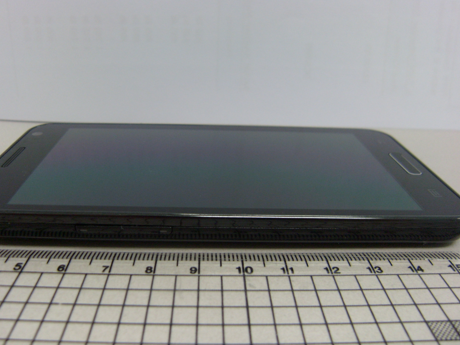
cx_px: 214
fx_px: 425
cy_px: 188
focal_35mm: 32
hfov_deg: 56.8
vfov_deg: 44.1
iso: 160
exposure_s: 1/60
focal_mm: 4.7
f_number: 2.8
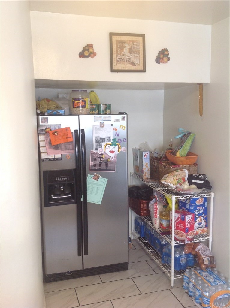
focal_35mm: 35
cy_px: 154
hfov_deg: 40.6
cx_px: 115
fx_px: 311
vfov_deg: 52.7
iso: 80
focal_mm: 4.28
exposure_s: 1/15
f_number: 2.4
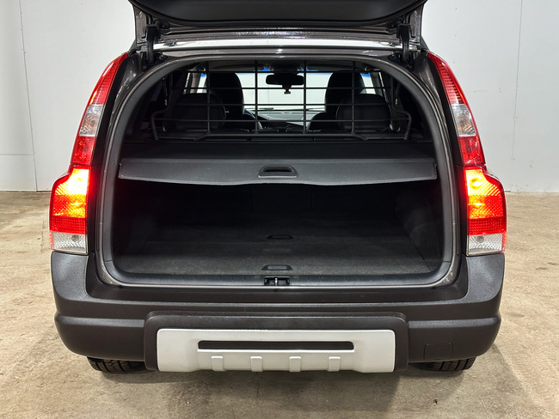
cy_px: 210
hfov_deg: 39.6
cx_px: 280
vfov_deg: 30.3
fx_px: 775
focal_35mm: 48
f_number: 1.8
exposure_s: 1/35
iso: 400
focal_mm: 6.86
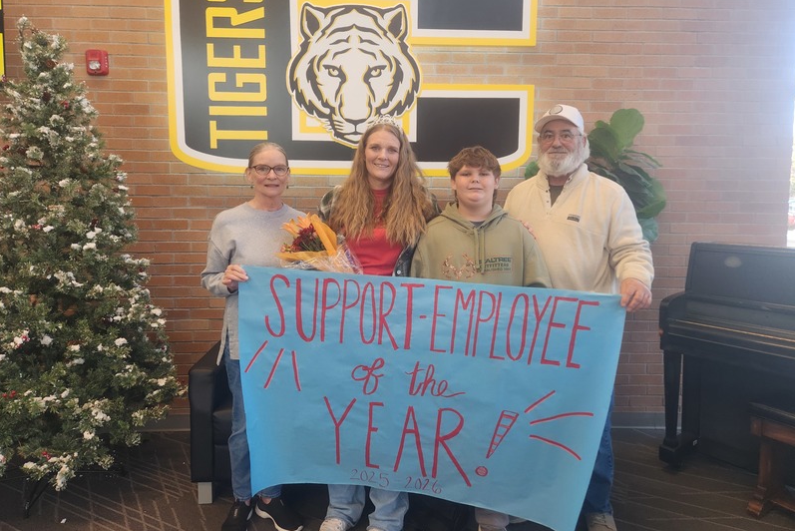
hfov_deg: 73.7
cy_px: 241
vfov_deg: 53.1
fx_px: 530
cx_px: 398
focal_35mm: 24
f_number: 1.8
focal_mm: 5.4
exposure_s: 1/180
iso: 200
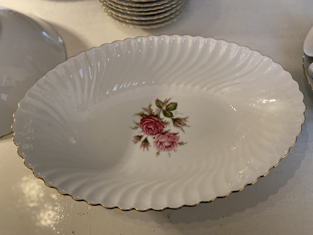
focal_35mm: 26
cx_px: 156
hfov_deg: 67.3
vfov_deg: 53.1
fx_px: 235
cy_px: 118
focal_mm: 4.25
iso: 320
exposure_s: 1/50
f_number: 1.8
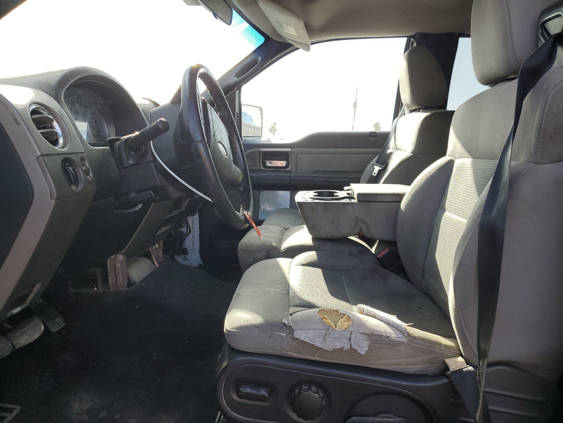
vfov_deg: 53.1
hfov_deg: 67.3
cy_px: 212
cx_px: 282
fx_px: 423
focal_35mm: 26
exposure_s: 1/588
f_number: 1.5
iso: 50
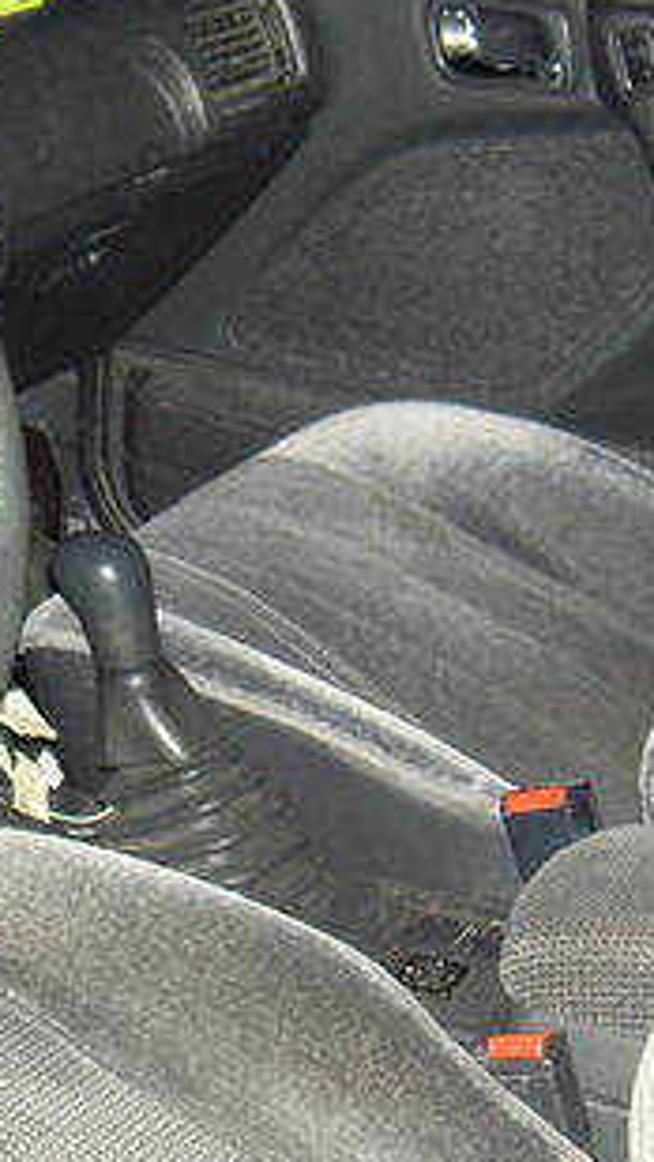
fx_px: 2711
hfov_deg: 13.5
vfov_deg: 24.2
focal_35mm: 88
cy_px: 617
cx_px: -56
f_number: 2.8
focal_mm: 8
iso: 200
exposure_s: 1/60
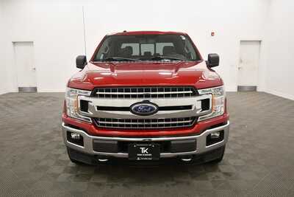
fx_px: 245
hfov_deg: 61.9
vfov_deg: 43.6
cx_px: 147
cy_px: 98
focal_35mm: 30
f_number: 5.6
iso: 900
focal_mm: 20
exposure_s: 1/125
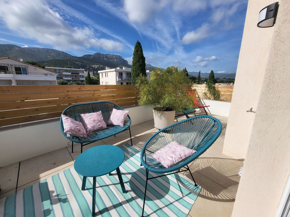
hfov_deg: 106.2
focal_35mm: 13
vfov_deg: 89.9
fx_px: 109
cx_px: 145
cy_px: 108
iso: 32
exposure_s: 1/1761
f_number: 2.2
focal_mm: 1.74
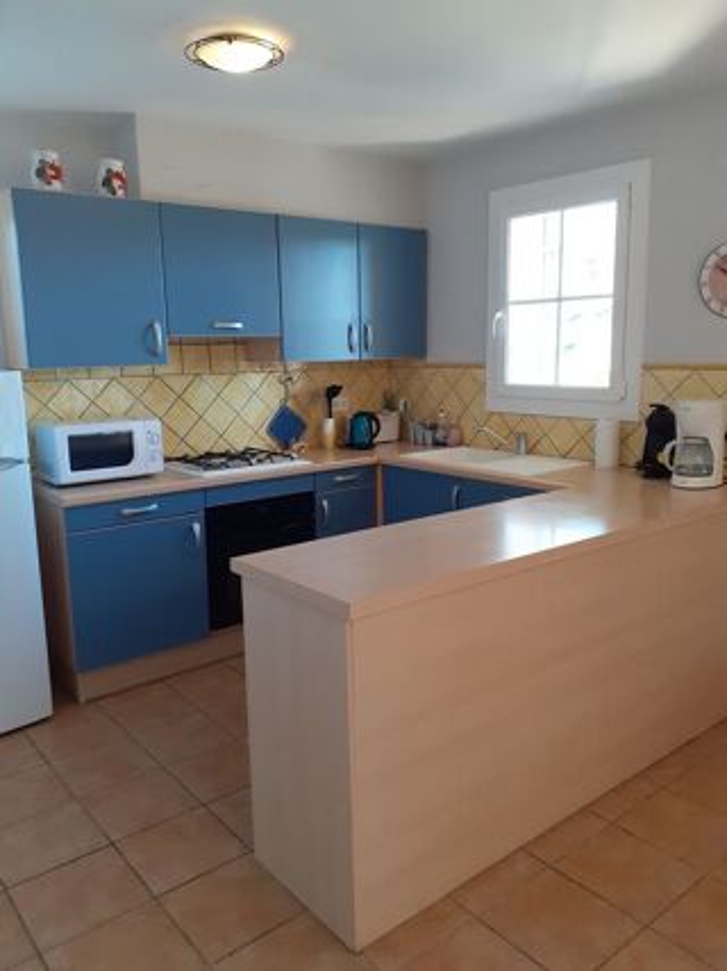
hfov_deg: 51.3
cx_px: 364
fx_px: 756
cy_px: 486
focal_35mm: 27
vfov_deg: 65.3
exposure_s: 1/50
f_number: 1.9
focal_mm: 3.6
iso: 200
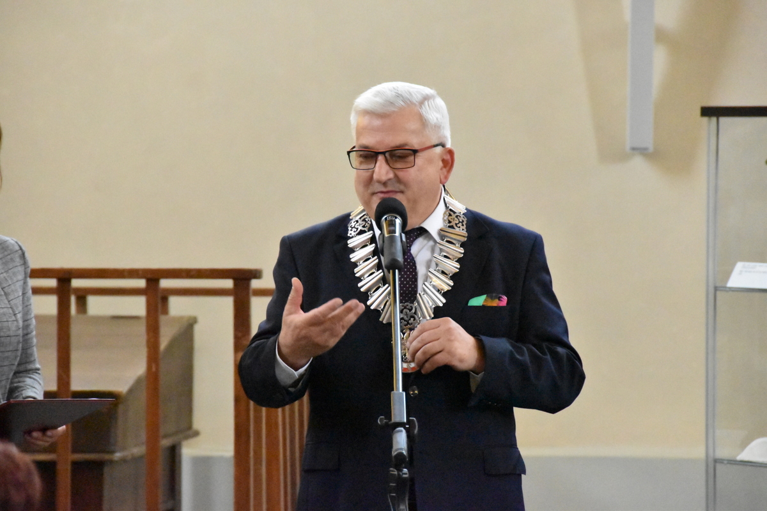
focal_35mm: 255
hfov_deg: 8.1
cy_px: 256
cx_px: 384
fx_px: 5432
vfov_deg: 5.4
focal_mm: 170
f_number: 5.6
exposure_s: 1/250
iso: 18000
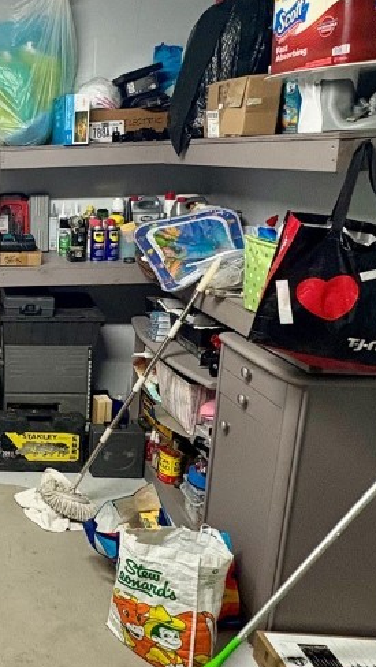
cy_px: 282
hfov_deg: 28.8
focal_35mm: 32
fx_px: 566
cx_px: -131
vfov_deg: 60.7
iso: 320
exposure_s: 1/60
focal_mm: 2.22
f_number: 2.2
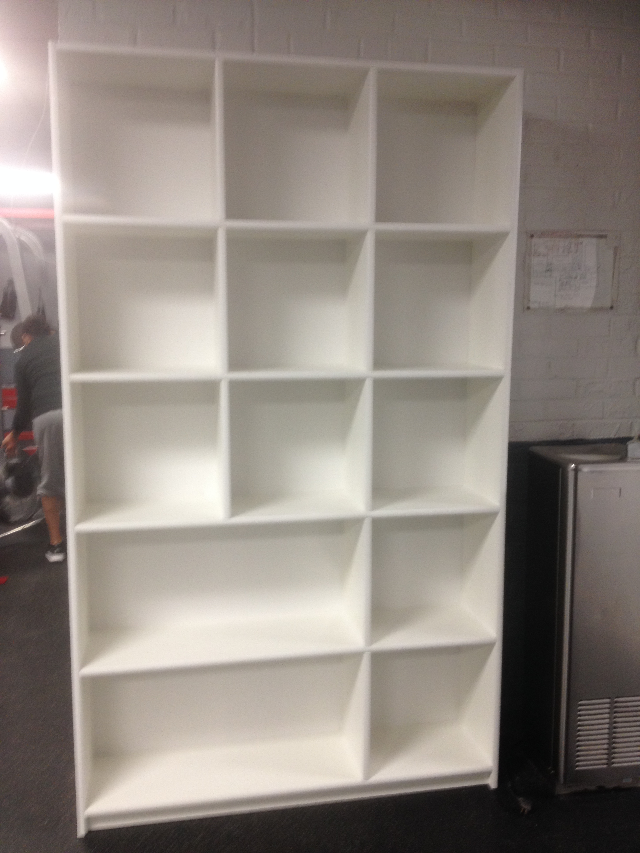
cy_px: 426
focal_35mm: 35
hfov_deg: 40.7
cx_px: 320
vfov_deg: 52.6
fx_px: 863
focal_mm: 4.28
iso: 100
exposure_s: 1/20
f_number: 2.4
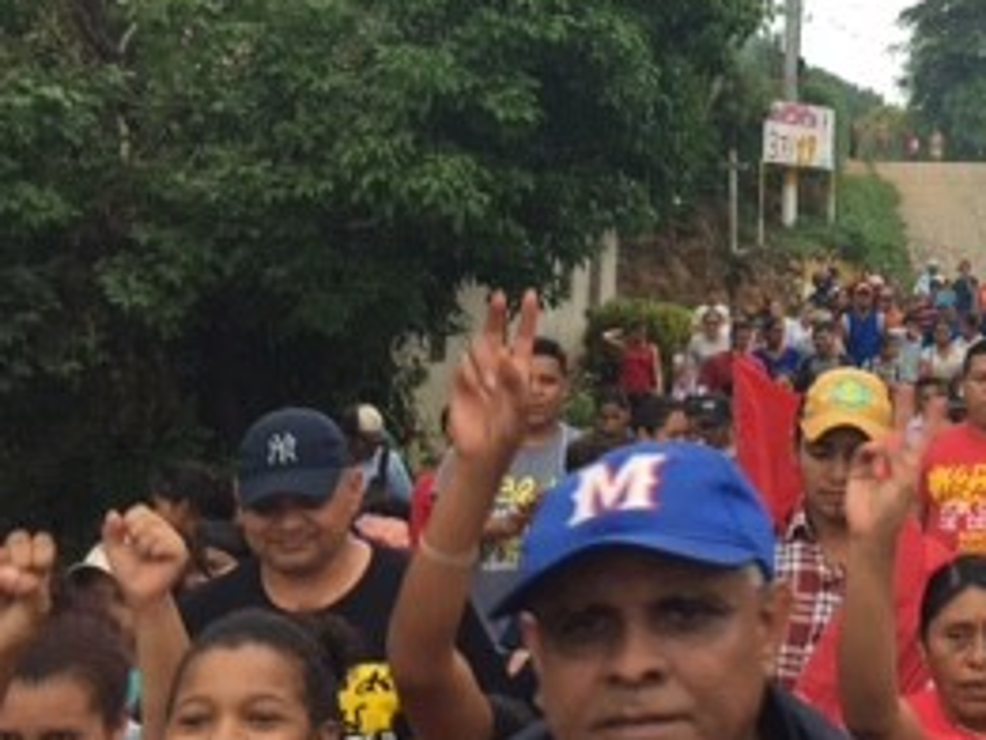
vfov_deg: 20.7
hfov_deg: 25.4
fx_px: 2023
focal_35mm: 71
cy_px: 245
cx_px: 1088
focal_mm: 4.15
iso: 25
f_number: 2.2
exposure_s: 1/163
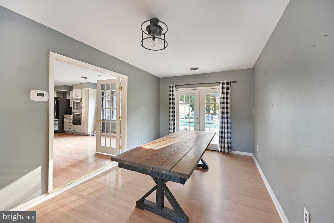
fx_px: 130
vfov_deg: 81.2
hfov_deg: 104.3
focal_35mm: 14
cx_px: 167
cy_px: 112
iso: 200
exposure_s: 1/5
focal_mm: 14
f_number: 5
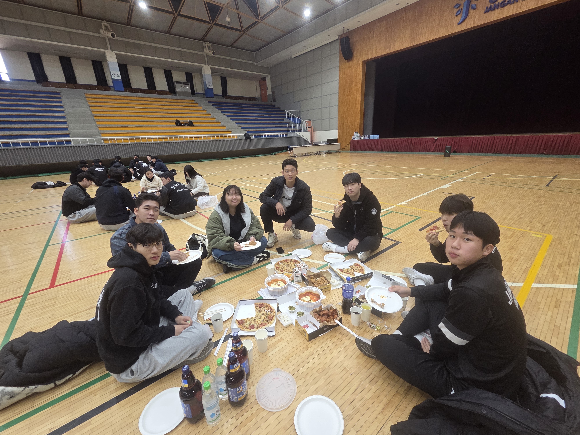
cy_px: 218
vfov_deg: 89.9
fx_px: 218
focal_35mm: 13
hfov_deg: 106.2
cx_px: 290
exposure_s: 1/120
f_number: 2.2
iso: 250
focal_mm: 2.2
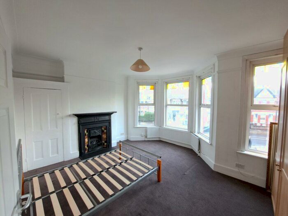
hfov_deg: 106.2
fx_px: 108
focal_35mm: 13
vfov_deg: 89.9
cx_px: 144
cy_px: 108
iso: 100
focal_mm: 1.74
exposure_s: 1/50
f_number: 2.2
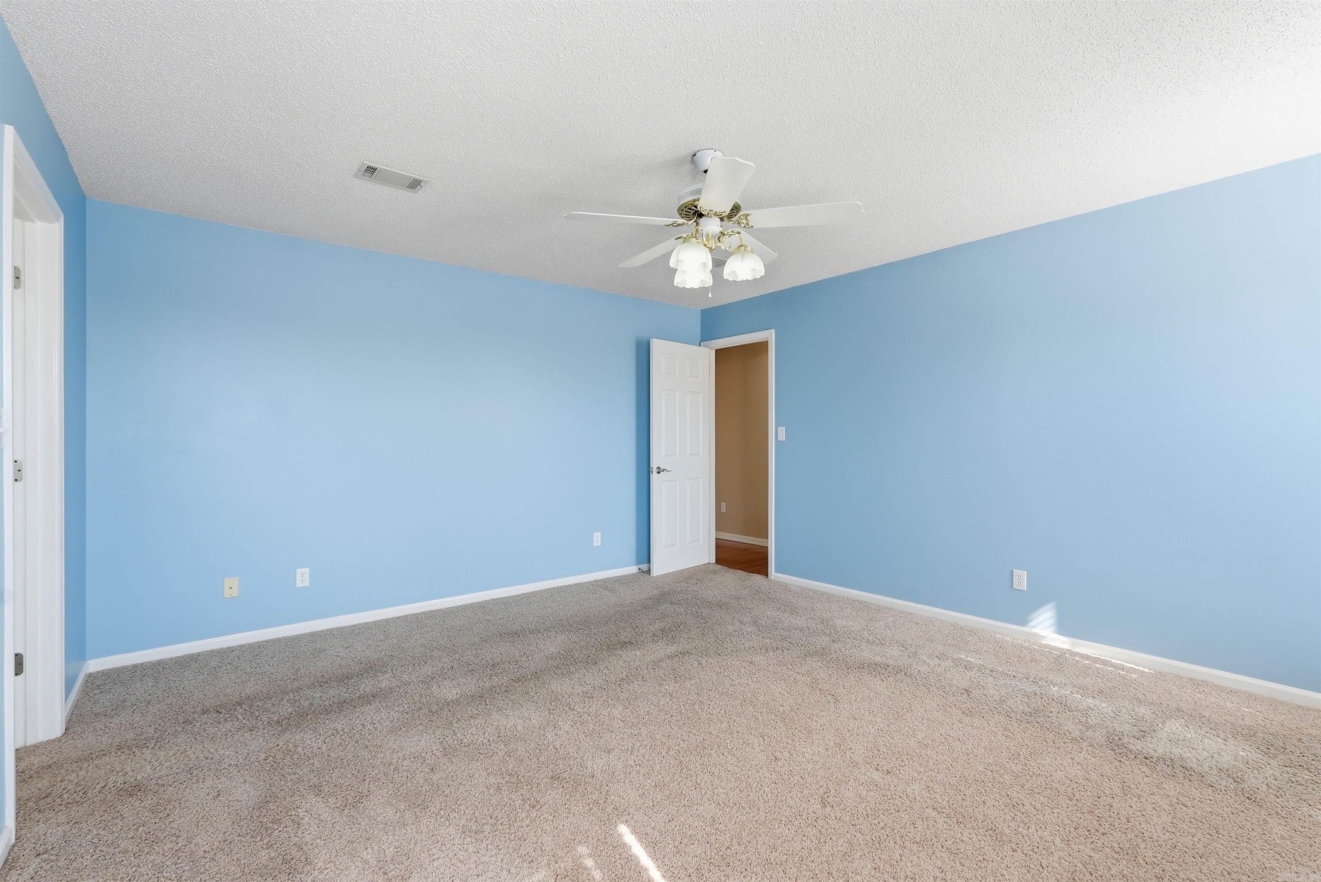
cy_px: 441
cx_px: 660
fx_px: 587
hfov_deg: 96.7
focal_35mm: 16
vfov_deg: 73.8
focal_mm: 16
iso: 250
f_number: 8
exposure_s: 1/125
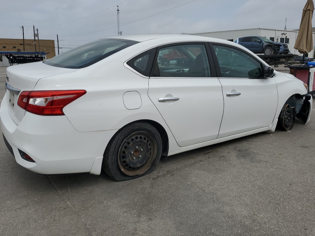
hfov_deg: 63.5
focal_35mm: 28
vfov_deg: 49.7
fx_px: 255
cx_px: 156
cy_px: 116
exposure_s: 1/5000
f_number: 1.5
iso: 50
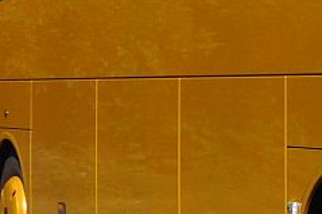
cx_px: 654
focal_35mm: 222
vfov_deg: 6.1
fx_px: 1984
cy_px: -65
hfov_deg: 8.7
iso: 400
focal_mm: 25
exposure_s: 1/1600
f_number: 5.6
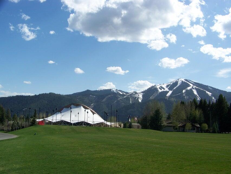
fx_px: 287
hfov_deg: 43.8
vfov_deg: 33.6
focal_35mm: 43
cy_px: 87
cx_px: 116
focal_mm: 6.75
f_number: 4
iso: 64
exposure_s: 1/800
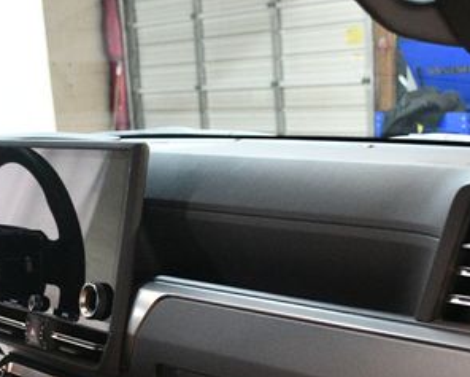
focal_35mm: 73
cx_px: 154
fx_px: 1016
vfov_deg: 20.6
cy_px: 323
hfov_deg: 25.9
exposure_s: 1/60
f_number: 3.8
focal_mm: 24
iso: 5000
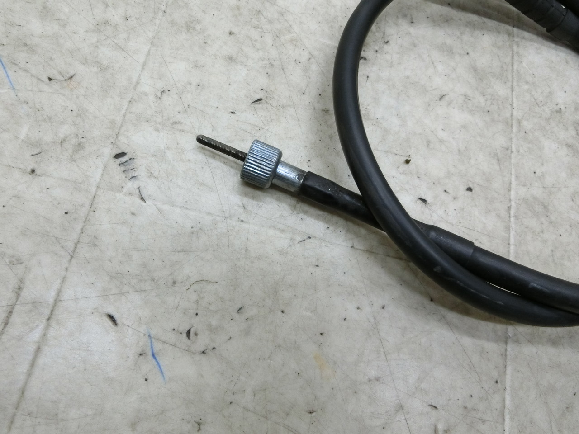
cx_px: 290
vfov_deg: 54.9
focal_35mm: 25
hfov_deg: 69.4
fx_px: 418
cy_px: 217
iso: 400
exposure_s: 1/100
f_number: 3.5
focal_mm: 4.5
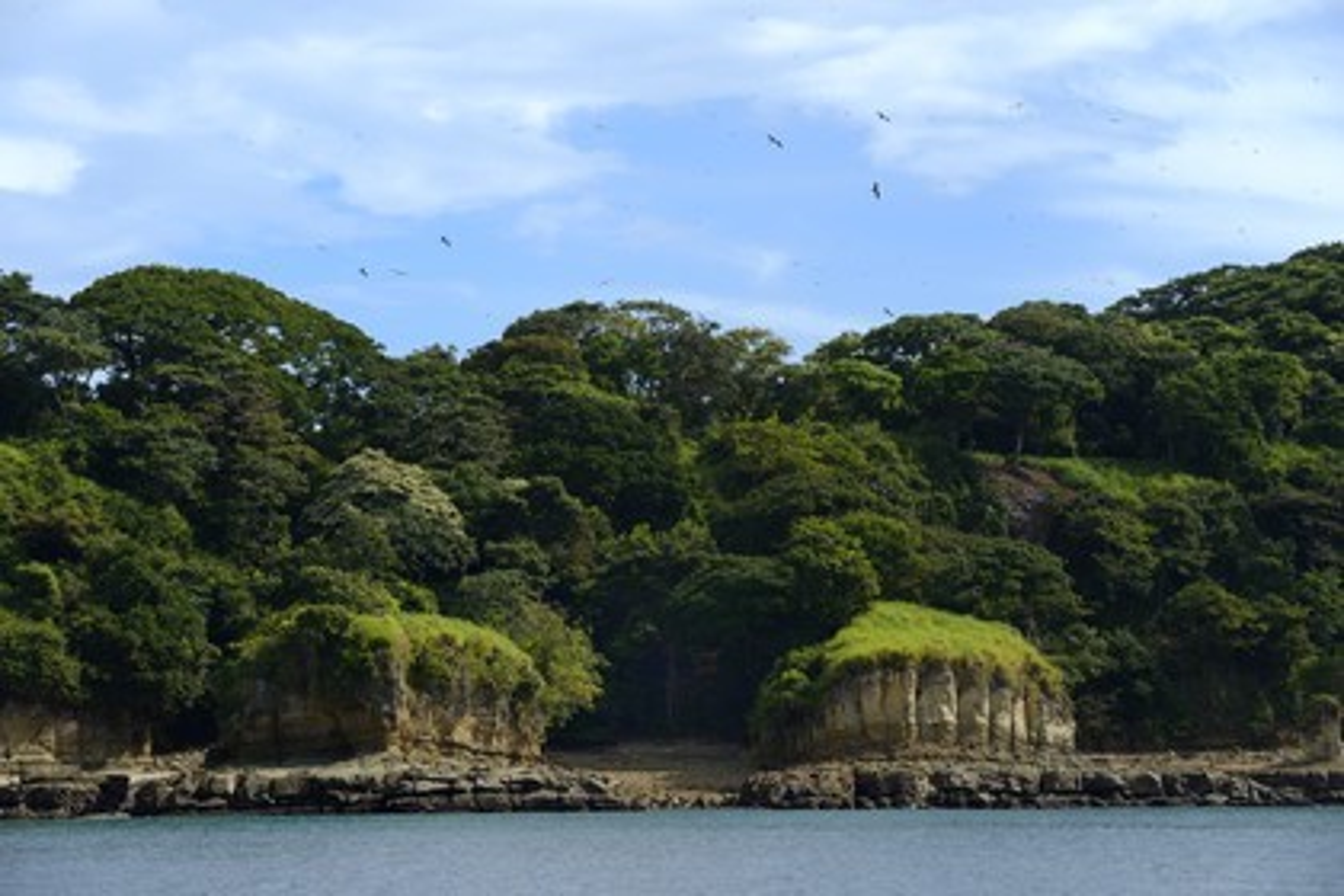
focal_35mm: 125
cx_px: 672
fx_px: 4666
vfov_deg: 11.0
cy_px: 448
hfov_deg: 16.4
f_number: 9
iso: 200
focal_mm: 125
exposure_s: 1/640
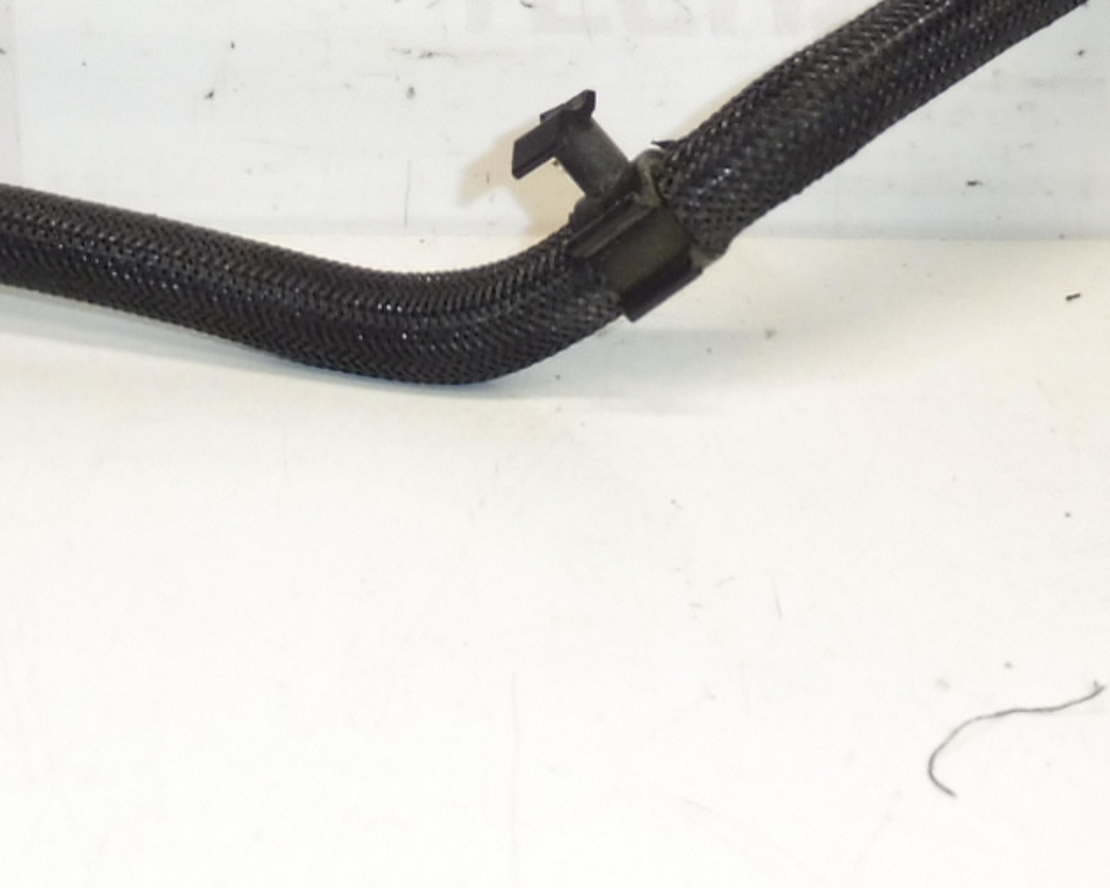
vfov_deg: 19.4
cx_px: 433
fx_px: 2497
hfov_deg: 25.0
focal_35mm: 76
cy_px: -79
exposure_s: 1/160
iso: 200
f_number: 3.5
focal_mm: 4.3
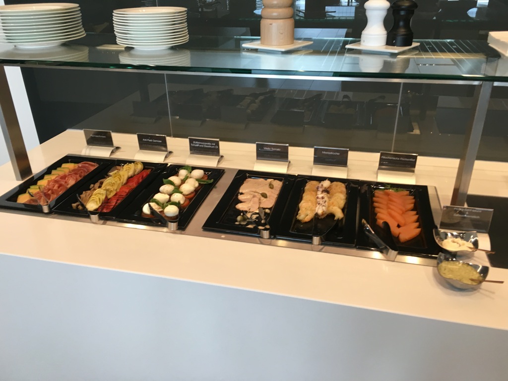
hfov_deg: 61.7
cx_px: 254
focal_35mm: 29
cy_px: 190
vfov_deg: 48.2
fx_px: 426
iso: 50
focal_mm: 4.15
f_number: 2.2
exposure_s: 1/33
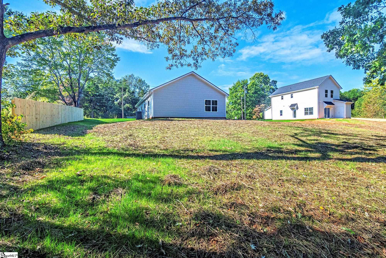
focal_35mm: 16
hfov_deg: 96.7
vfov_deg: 73.7
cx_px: 193
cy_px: 129
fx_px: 172
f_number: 7.1
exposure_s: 1/2000
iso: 320
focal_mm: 11
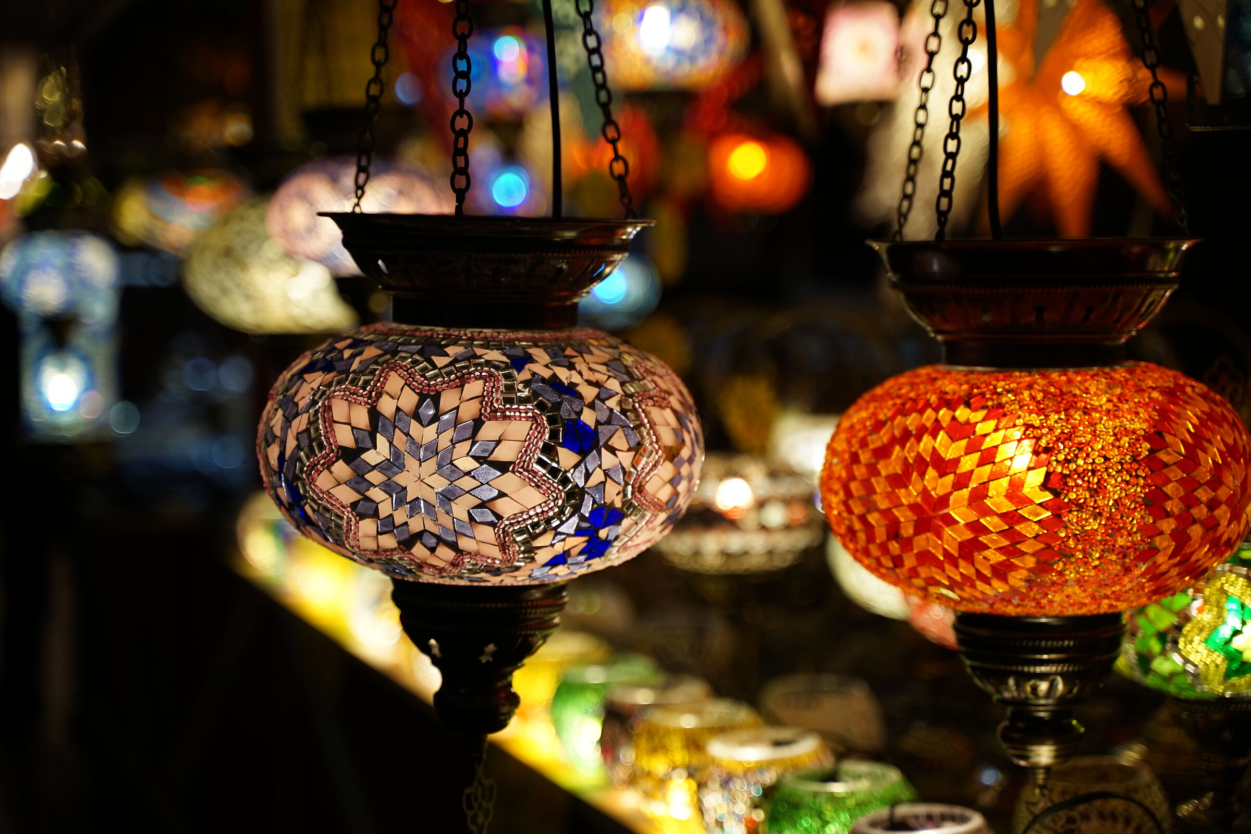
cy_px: 417
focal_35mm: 68
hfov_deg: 29.7
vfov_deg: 20.0
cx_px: 626
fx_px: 2363
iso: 200
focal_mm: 68
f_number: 2.8
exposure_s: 1/100
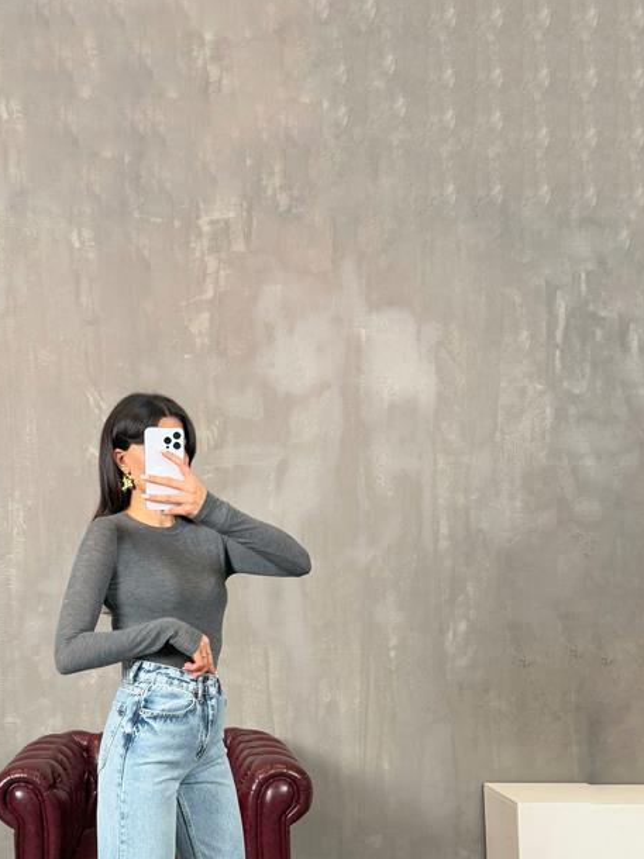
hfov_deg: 38.2
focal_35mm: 37
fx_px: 918
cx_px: 208
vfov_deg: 48.5
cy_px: 631
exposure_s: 1/121
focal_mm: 6.76
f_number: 1.78
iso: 200
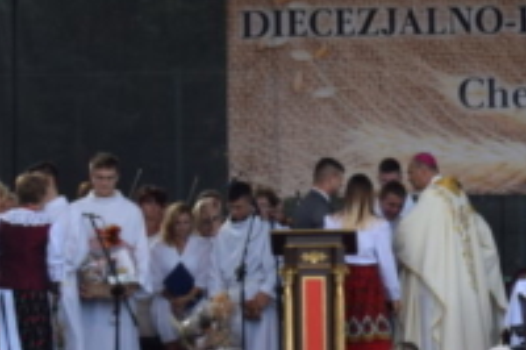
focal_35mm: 265
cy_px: 249
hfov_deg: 7.7
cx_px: 600
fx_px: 3863
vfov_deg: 5.2
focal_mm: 55
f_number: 8
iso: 320
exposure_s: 1/250
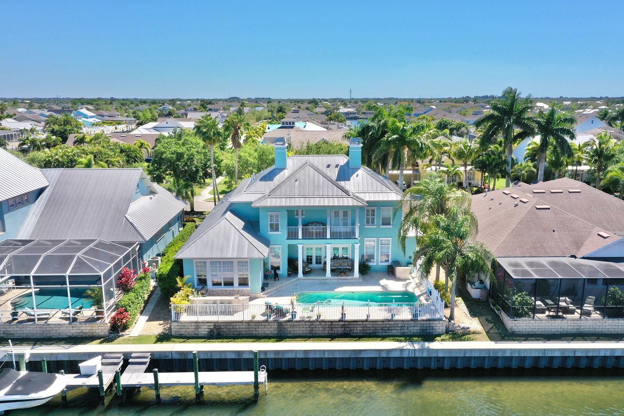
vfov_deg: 46.4
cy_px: 208
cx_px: 312
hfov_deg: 65.5
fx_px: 485
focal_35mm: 28
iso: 100
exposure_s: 1/160
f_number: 10
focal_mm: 10.26
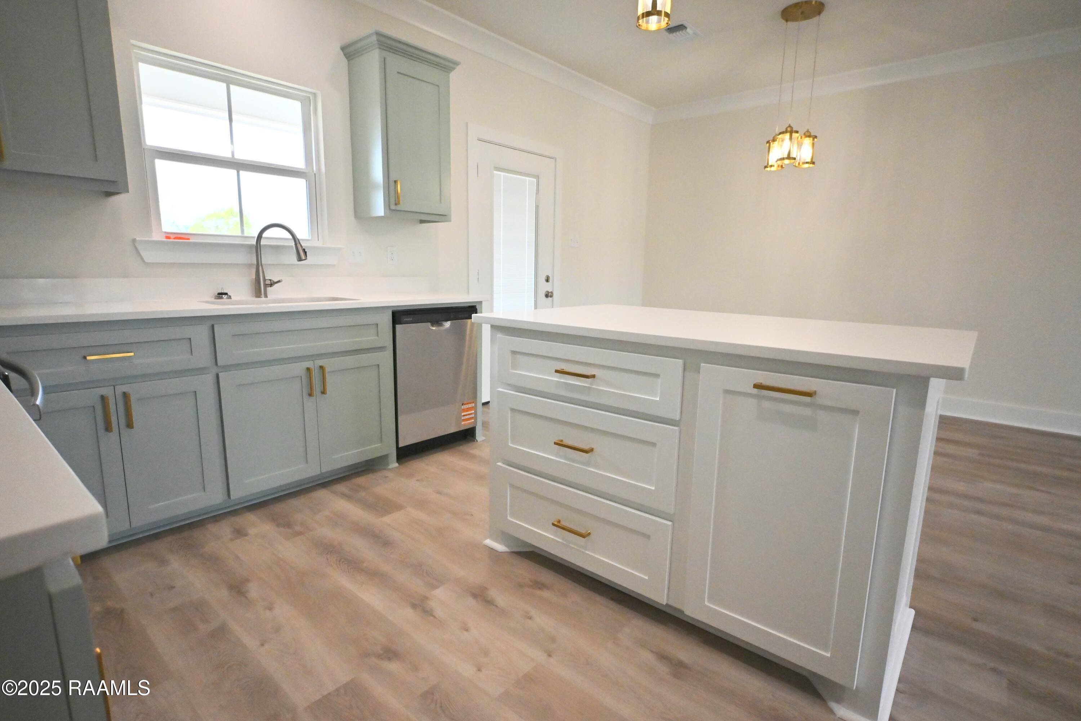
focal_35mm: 18
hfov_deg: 90.0
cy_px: 360
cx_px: 540
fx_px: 540
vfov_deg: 67.4
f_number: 3.5
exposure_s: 1/1600
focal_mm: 12
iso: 1250
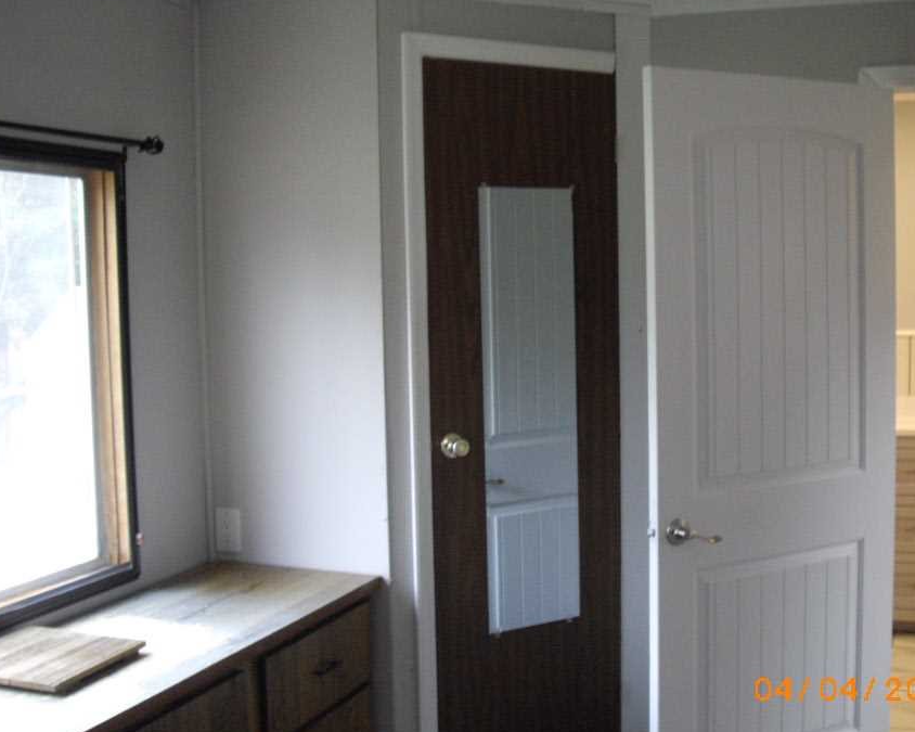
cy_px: 364
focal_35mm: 45
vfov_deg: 33.4
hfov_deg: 41.1
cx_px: 526
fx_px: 1218
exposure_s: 1/80
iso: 400
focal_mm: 7.9
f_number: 2.8
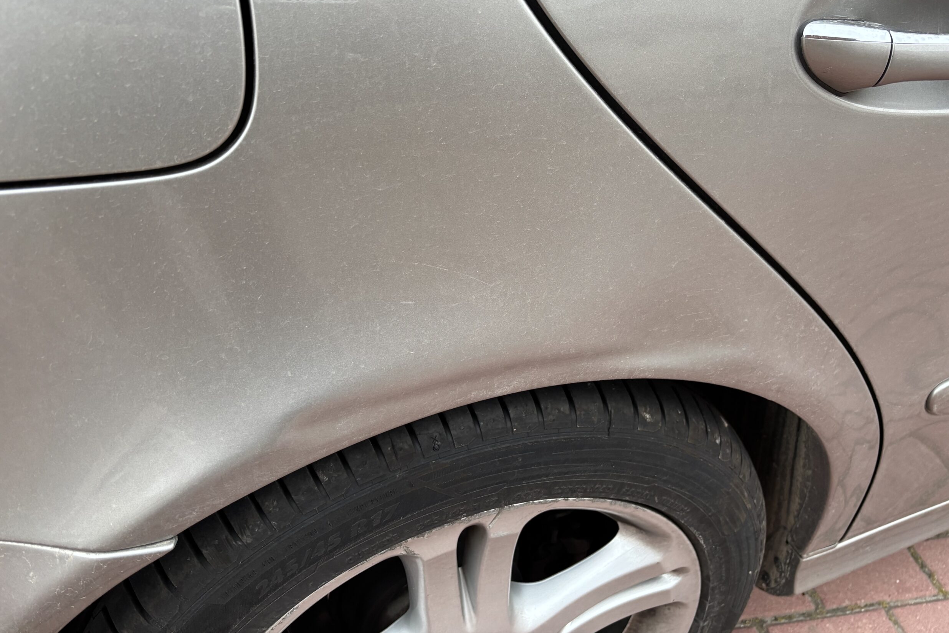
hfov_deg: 65.5
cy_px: 267
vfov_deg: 46.2
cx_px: 461
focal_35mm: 28
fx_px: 738
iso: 125
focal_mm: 5.96
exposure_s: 1/82
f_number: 1.6
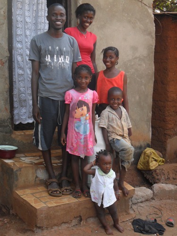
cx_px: 88
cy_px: 118
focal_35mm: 44
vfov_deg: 42.9
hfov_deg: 32.9
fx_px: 300
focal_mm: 7.8
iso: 100
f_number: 4.5
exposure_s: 1/45
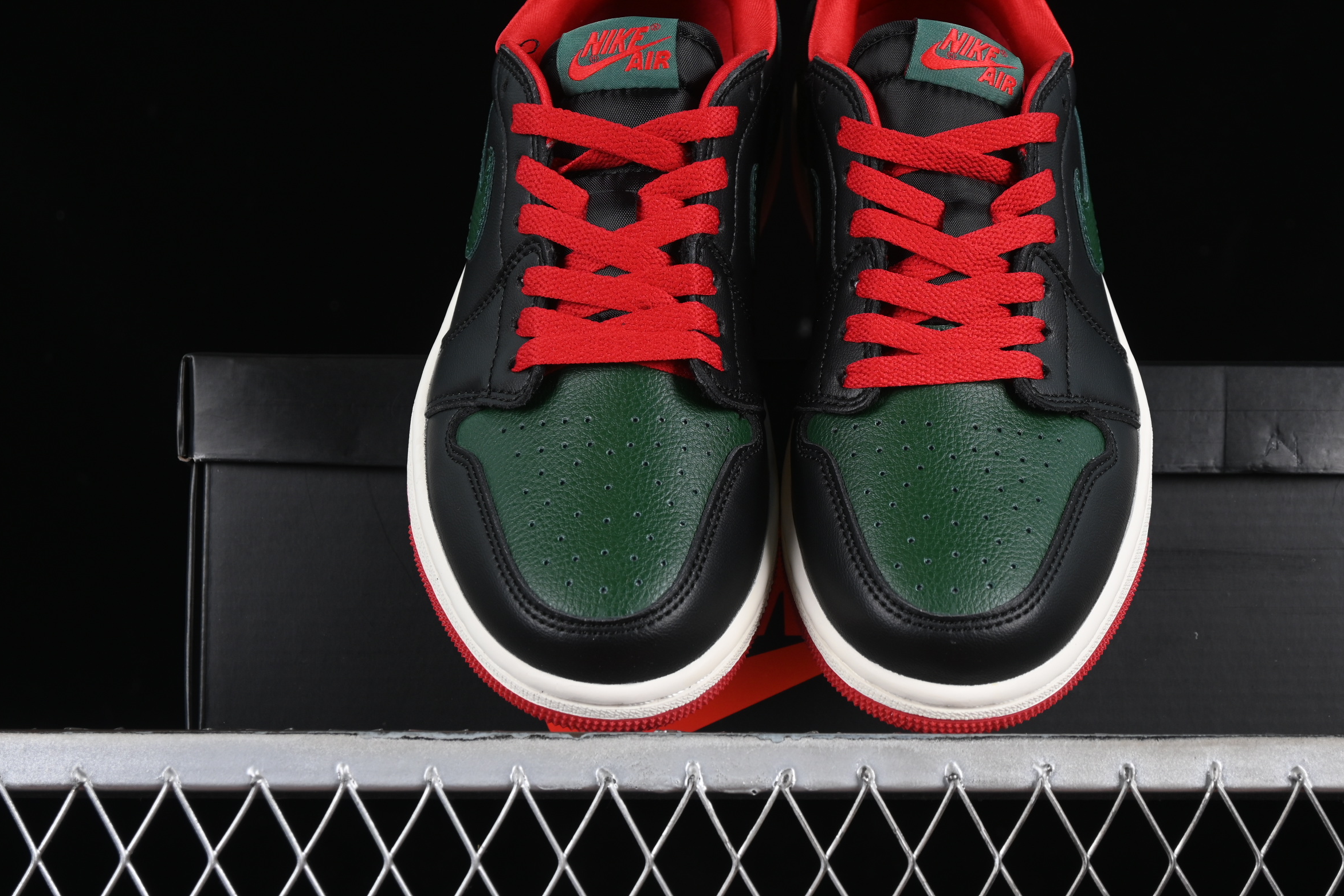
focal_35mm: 89
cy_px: 399
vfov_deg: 15.4
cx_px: 782
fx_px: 3322
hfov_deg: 22.8
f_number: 6.3
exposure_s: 1/60
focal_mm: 50
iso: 160
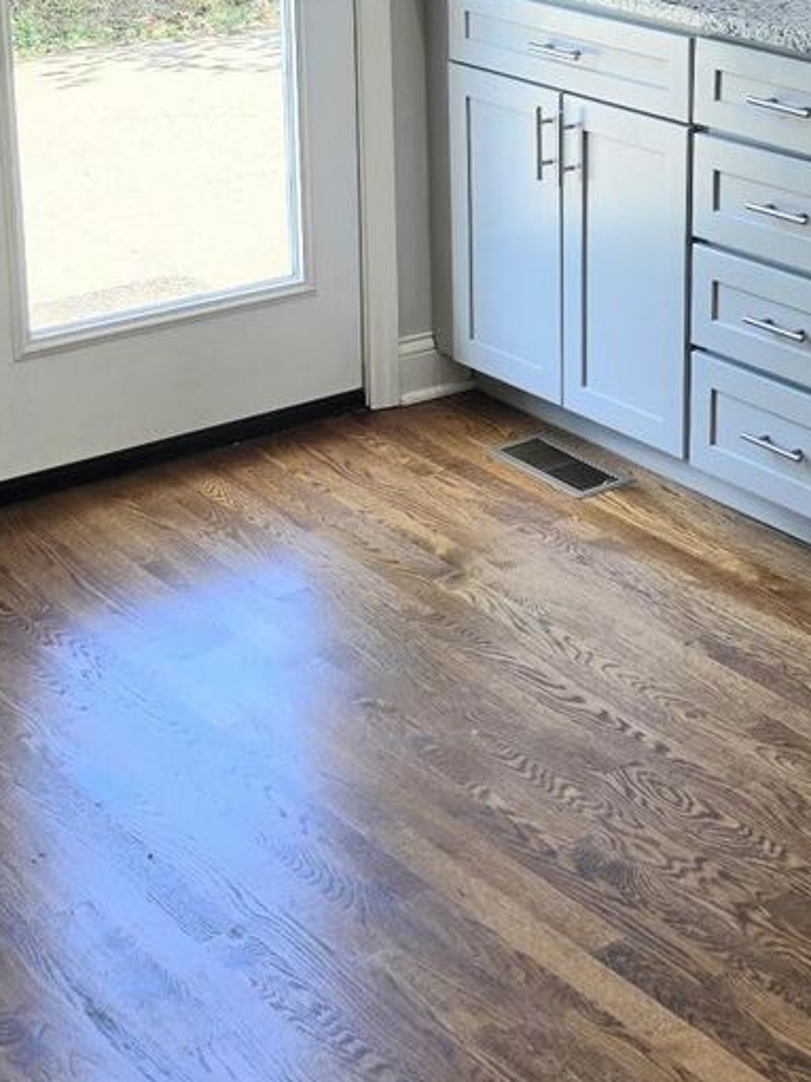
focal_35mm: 72
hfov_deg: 20.2
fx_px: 2250
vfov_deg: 26.6
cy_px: 224
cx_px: 669
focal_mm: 6.3
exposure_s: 1/120
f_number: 1.7
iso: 32
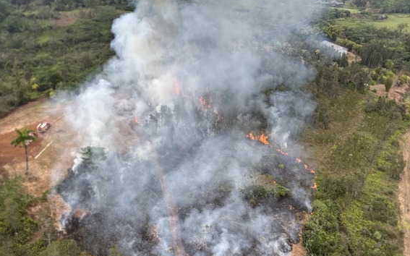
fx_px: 413
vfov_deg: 34.2
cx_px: 205
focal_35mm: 37
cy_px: 160
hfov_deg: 52.8
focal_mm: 5.96
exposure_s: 1/872
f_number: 1.6
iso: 50
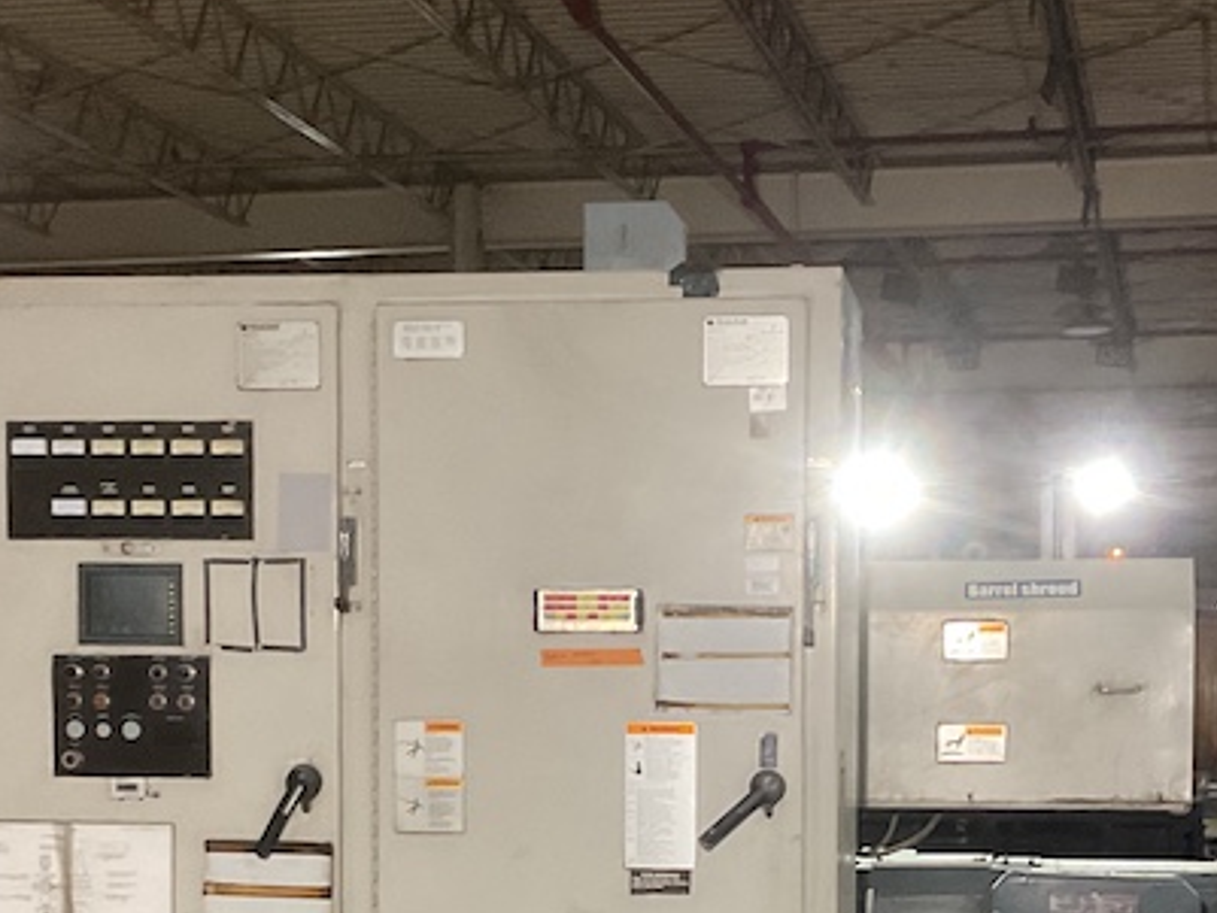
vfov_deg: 19.5
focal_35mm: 74
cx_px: 695
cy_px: 831
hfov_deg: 26.3
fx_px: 2602
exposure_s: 1/30
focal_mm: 3
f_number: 1.8
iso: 320
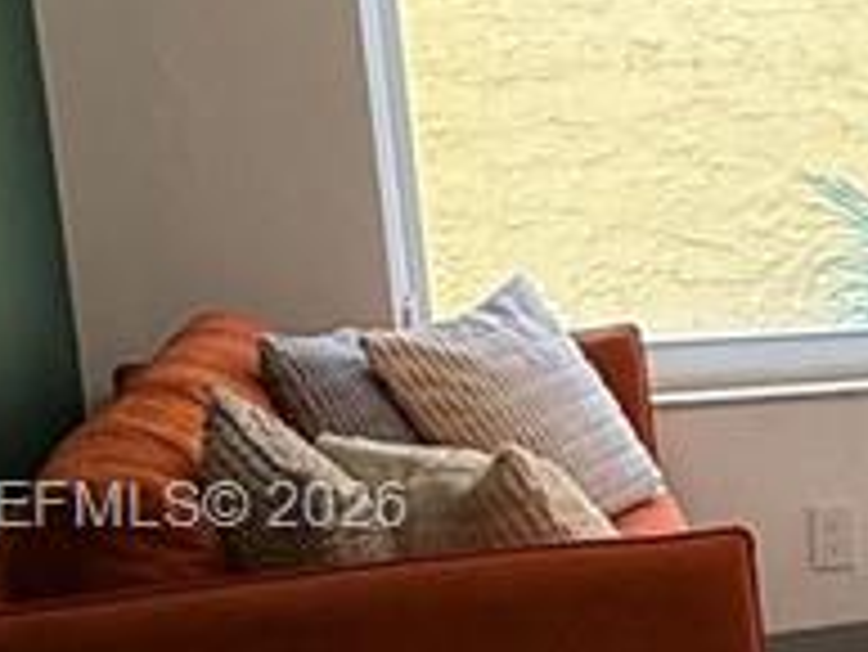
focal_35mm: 87
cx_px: 1601
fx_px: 2183
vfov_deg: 16.9
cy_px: 513
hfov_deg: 17.7
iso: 100
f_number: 2.2
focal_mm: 2.22
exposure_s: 1/120
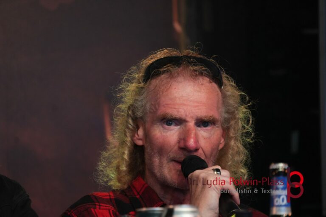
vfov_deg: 4.1
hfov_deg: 6.2
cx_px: 163
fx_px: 3029
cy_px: 108
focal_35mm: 334
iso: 3200
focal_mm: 223
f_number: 6.3
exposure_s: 1/400
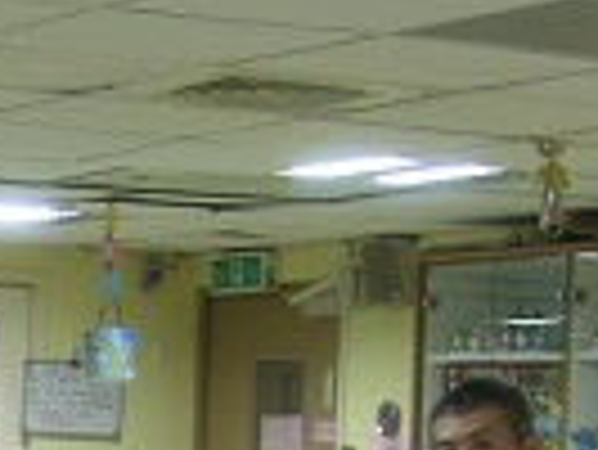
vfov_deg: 8.6
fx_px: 2888
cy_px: 742
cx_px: -265
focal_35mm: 167
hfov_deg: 11.4
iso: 100
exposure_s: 1/10
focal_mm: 6.1
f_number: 2.8
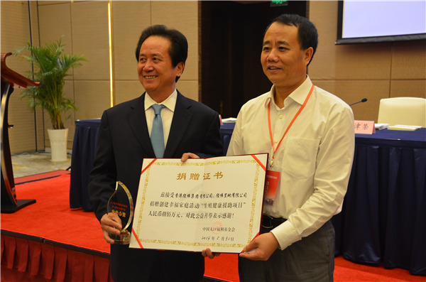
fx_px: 549
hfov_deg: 42.4
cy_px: 141
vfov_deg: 28.8
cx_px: 213
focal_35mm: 46
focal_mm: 31
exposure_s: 1/50
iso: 800
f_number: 4
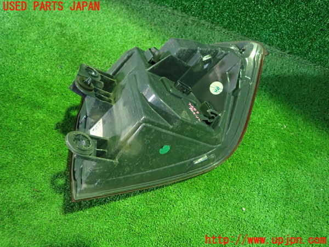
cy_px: 124
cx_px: 164
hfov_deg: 69.4
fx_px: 238
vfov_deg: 54.9
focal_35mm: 25
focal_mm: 4.5
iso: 800
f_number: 2
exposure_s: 1/30
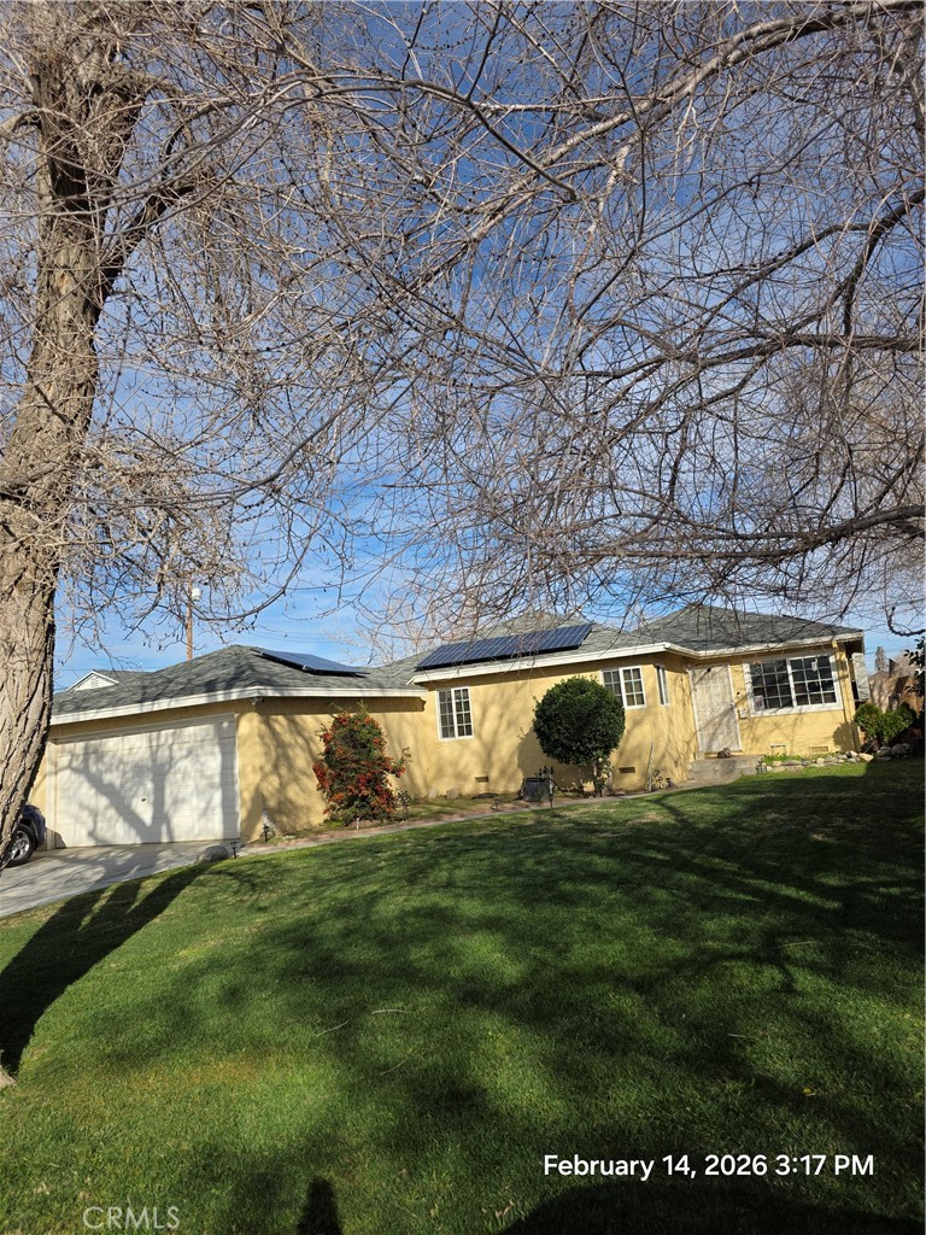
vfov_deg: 73.9
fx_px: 820
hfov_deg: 58.9
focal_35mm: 23
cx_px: 463
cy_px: 618
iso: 80
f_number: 1.7
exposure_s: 1/5778
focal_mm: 6.3
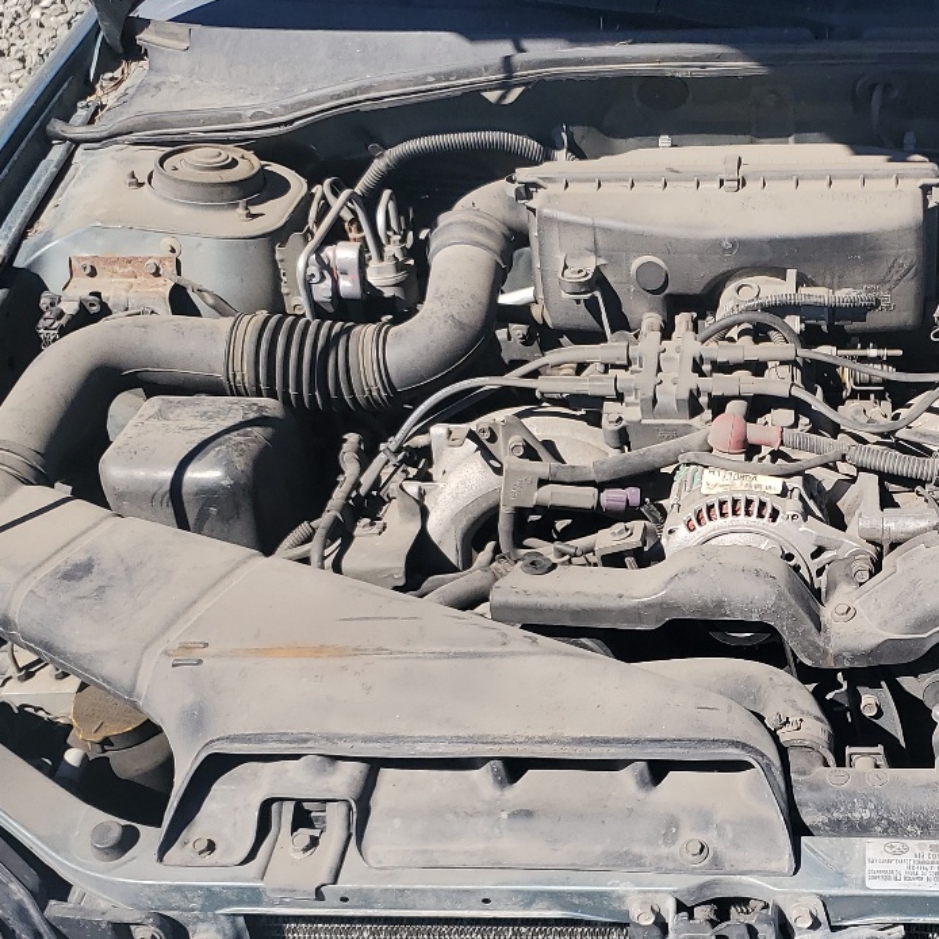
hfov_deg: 31.5
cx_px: 733
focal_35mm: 53
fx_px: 1627
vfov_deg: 32.2
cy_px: 530
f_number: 1.5
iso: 50
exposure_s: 1/2500
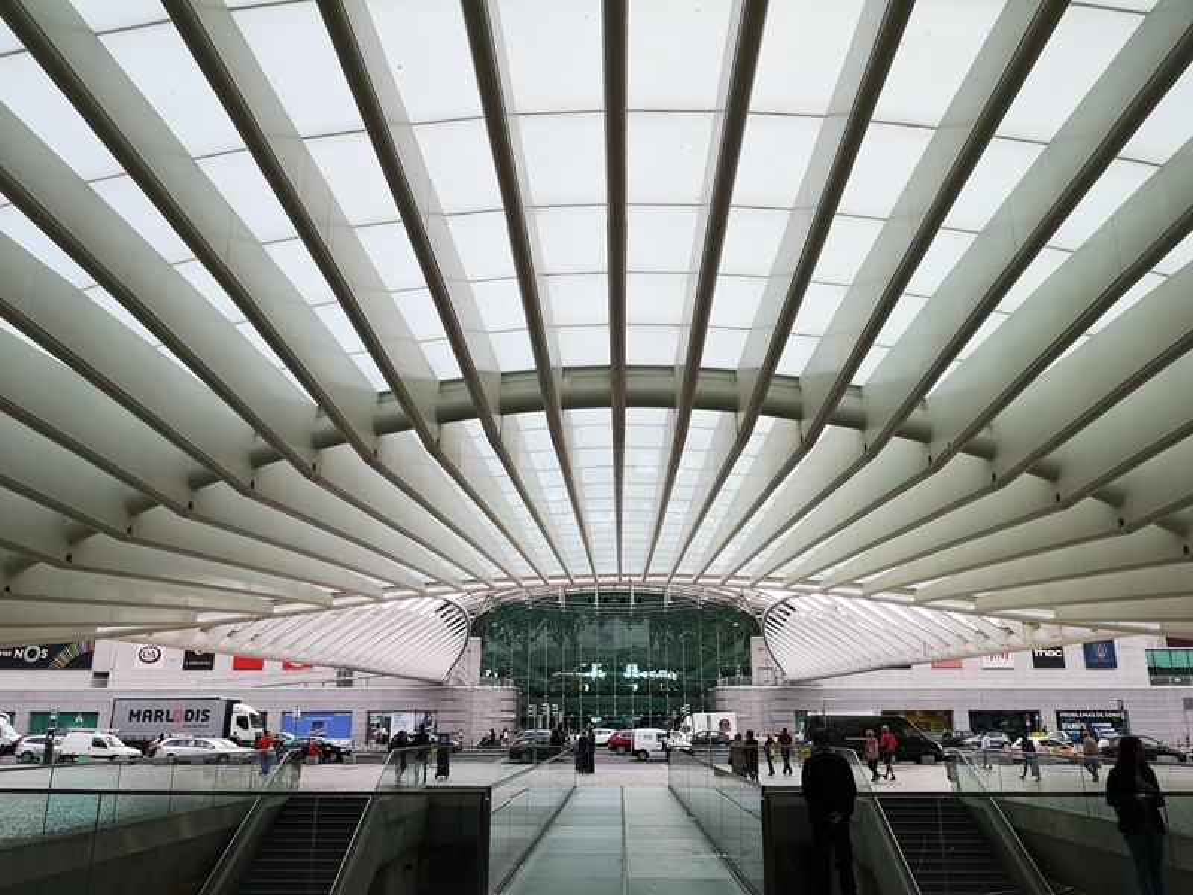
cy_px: 448
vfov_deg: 51.4
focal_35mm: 27
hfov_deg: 65.3
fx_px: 931
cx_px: 596
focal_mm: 3.95
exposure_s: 1/674
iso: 50
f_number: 1.8
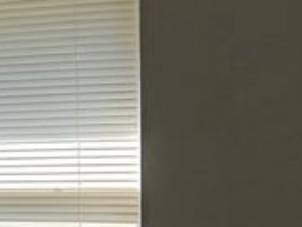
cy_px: 207
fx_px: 1283
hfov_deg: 11.5
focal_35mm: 147
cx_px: -380
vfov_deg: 10.1
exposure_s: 1/60
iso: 64
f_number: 1.8
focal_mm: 3.98
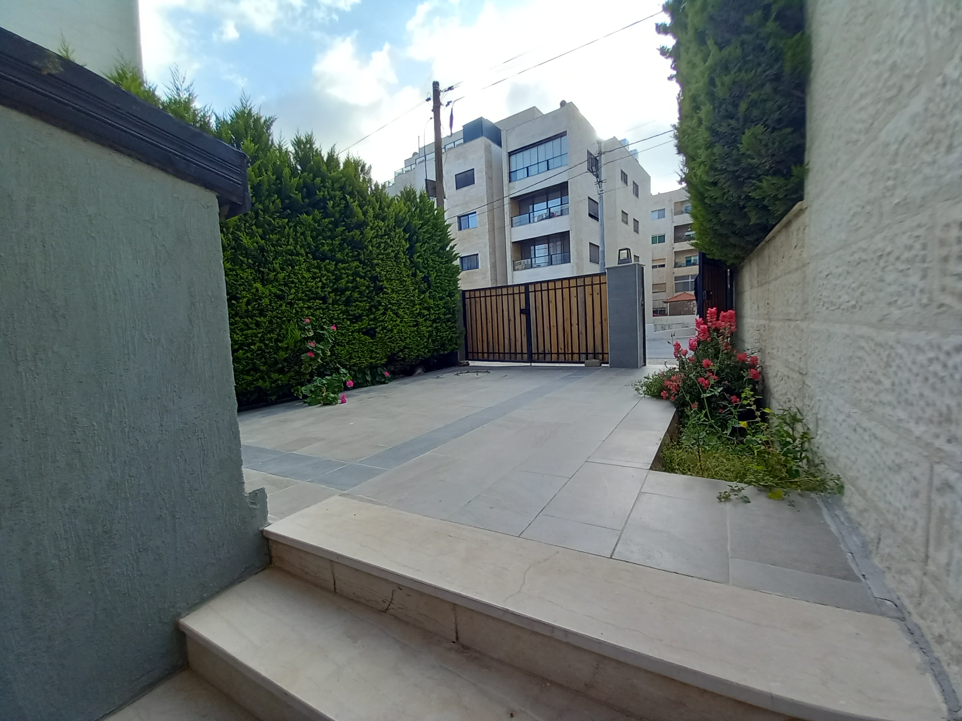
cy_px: 360
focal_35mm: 13
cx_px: 481
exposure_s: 1/201
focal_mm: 1.13
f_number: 2.2
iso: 40
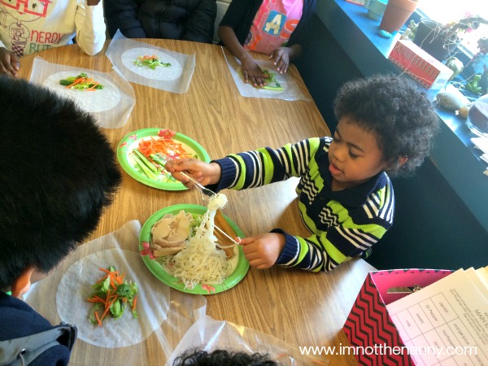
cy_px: 183
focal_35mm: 29
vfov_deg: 48.2
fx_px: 409
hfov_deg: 61.7
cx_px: 244
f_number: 2.2
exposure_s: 1/30
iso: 80
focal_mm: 4.15
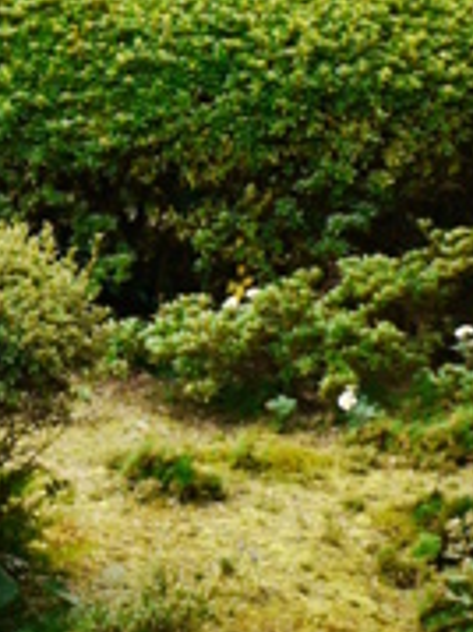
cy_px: 67
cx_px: -42
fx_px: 5016
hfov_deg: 5.4
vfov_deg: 7.2
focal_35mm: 275
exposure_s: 1/80
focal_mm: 24
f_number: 3.2
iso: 100
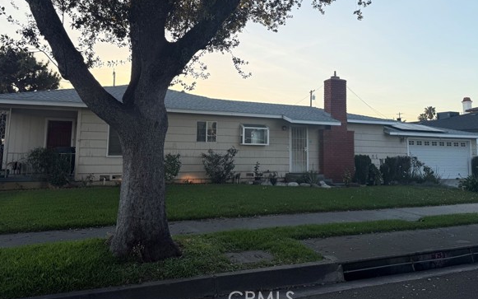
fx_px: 365
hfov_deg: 66.5
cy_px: 113
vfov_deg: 44.2
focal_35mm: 28
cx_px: 244
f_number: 1.78
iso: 80
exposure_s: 1/1230
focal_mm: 6.76
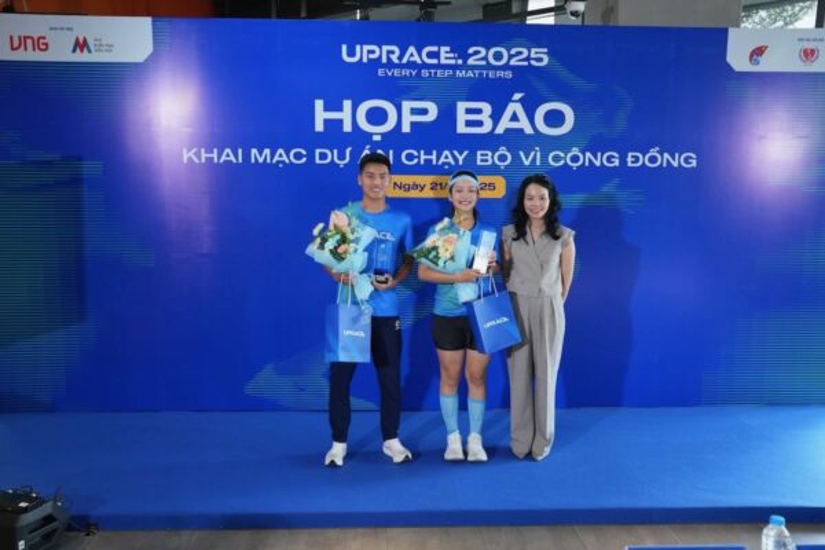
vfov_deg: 41.1
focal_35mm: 32
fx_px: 733
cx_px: 412
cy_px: 275
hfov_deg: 58.7
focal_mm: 32
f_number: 6.3
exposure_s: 1/125
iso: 3200
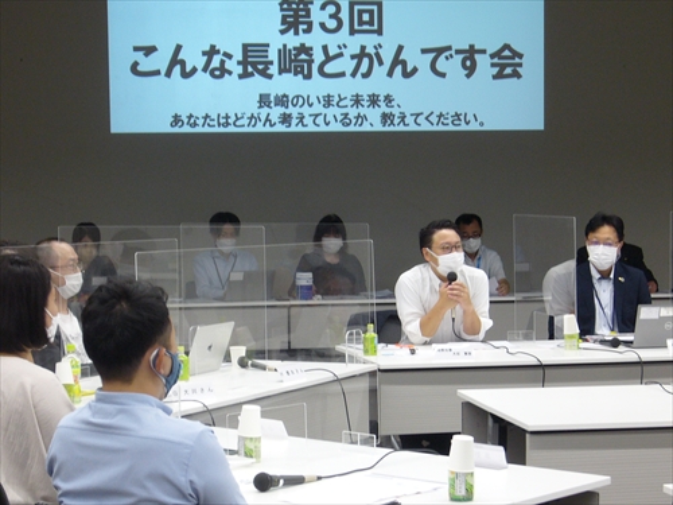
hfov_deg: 21.3
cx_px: 336
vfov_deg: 16.1
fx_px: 1789
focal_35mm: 92
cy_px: 252
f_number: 4.1
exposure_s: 1/13
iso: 100
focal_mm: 12.2
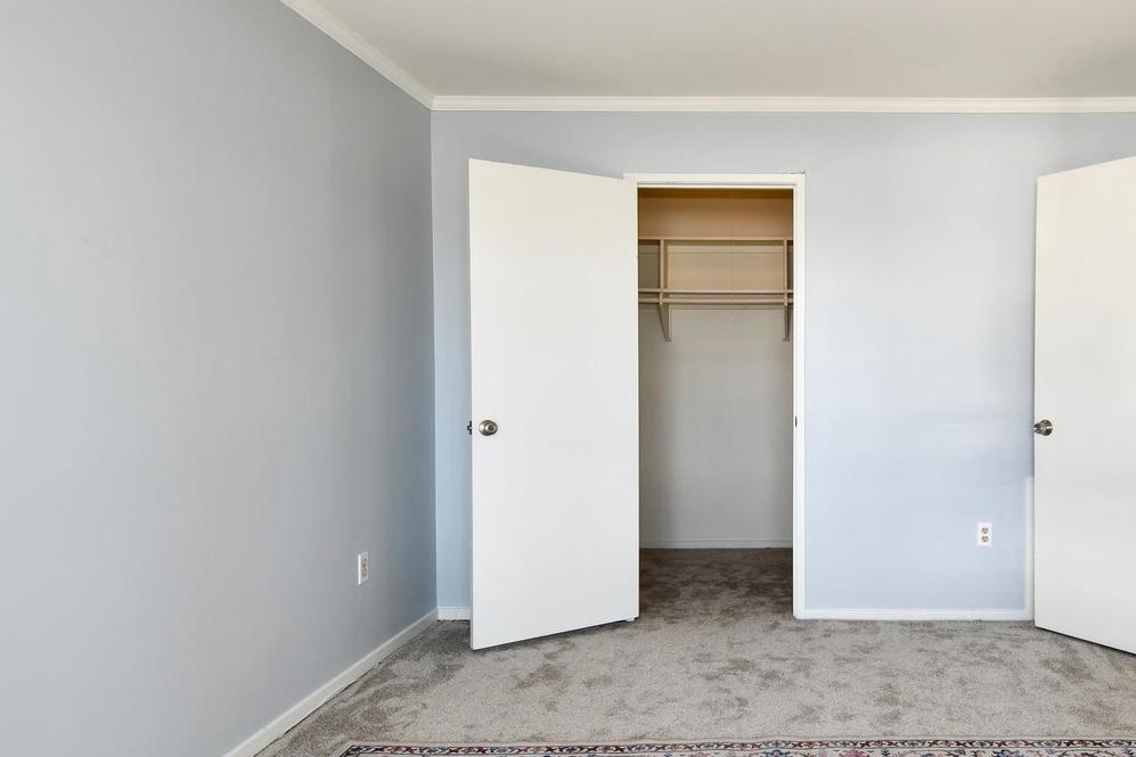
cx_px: 793
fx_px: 821
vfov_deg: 49.4
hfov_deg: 66.7
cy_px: 433
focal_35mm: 26
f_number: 5
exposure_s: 1/100
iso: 200
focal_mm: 12
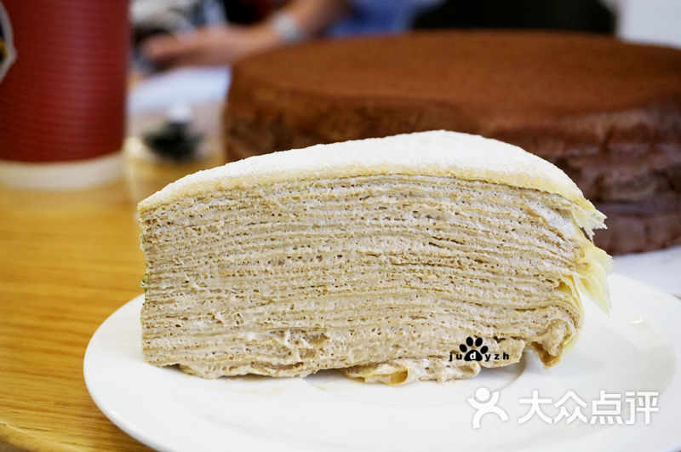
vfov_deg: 23.7
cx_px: 340
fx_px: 1077
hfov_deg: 35.1
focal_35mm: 57
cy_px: 226
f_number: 5.6
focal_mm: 38
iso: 1250
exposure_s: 1/60
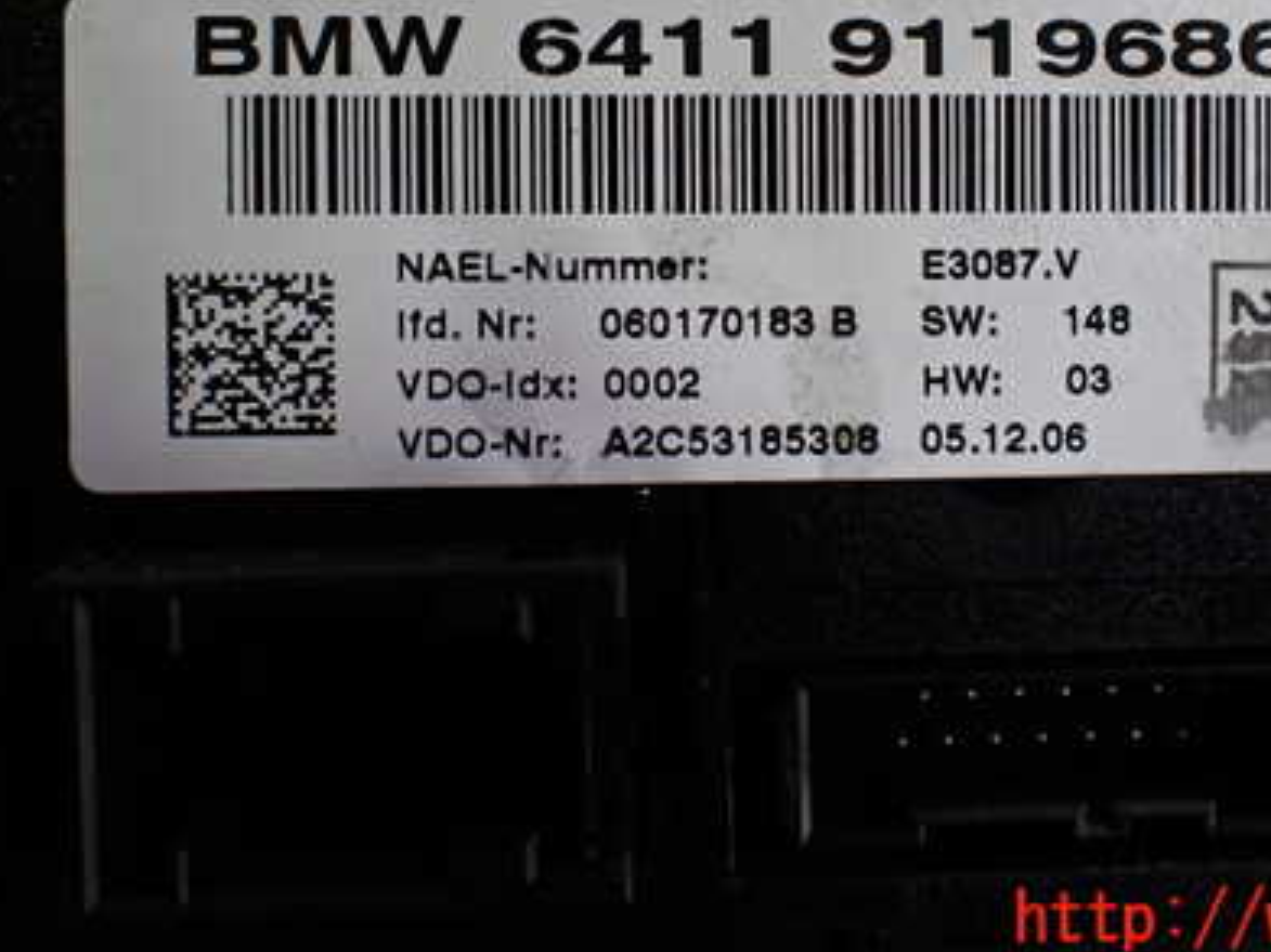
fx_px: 1688
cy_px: 231
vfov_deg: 30.9
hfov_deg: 41.0
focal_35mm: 46
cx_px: 774
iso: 200
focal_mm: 5.4
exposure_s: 1/125
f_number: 2.3
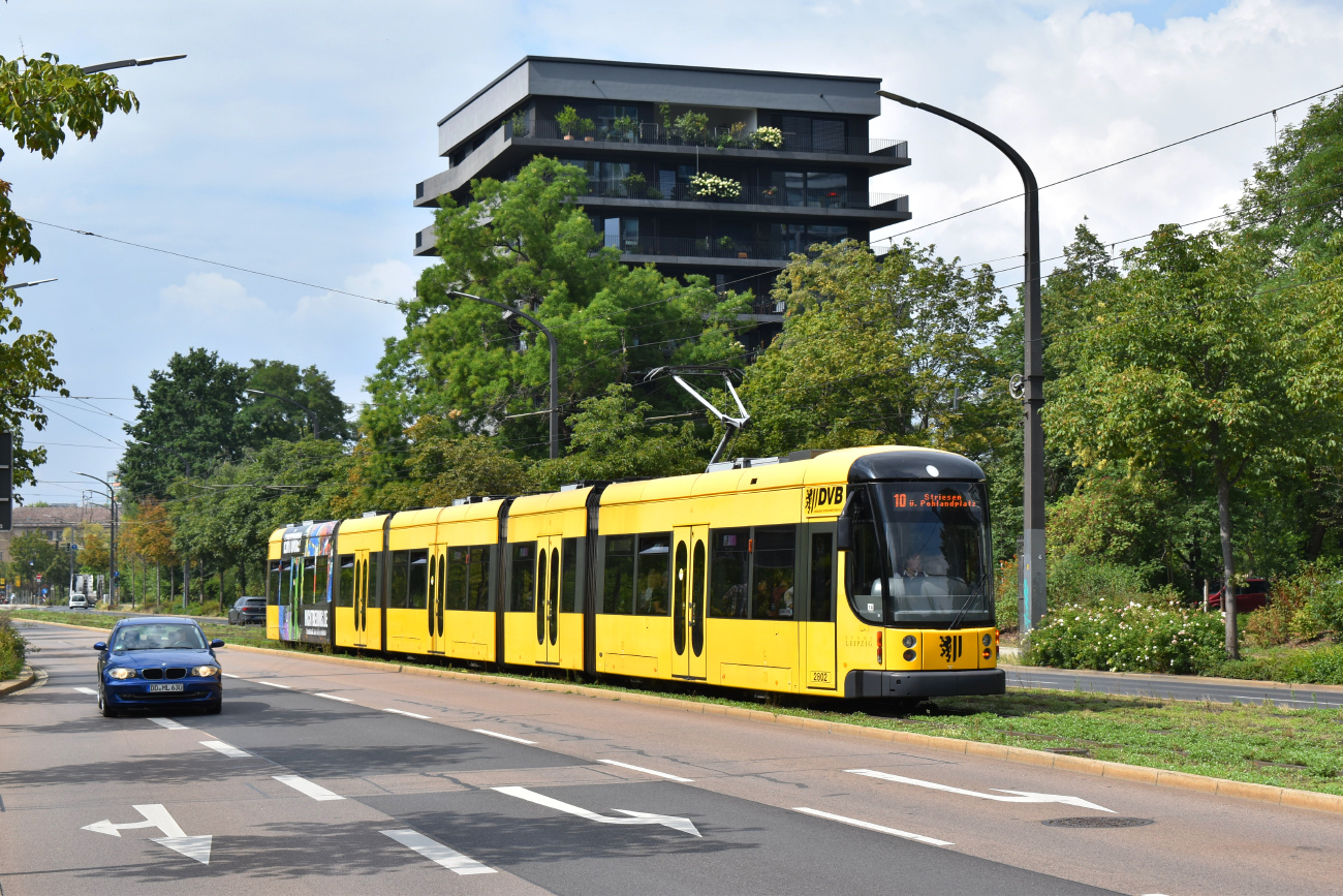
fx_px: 2518
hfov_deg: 29.9
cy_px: 448
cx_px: 672
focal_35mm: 68
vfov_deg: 20.2
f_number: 10
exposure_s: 1/400
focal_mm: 45
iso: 200
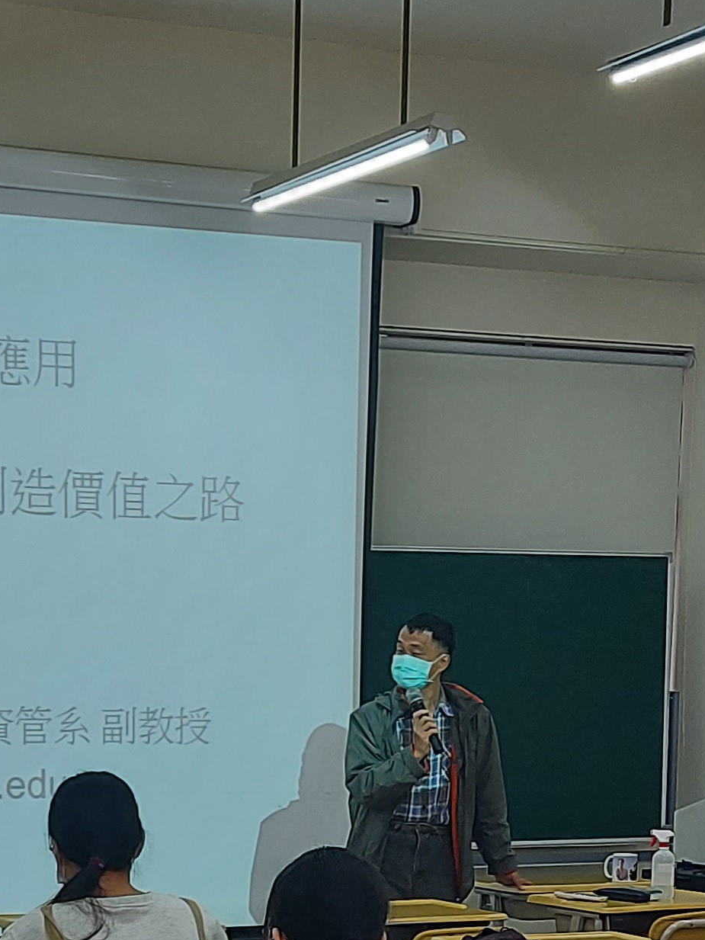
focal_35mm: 90
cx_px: 147
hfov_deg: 16.3
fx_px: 2444
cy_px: 948
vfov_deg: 21.0
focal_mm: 5.23
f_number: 1.8
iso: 50
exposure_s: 1/60
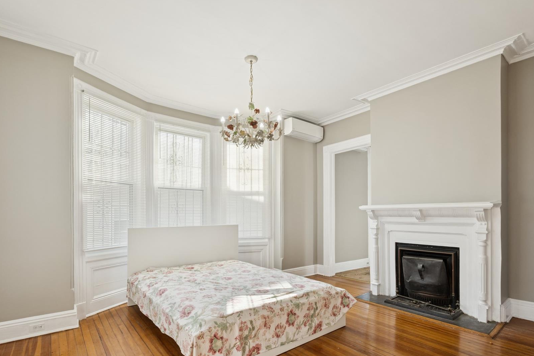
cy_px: 211
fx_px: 267
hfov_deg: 90.0
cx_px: 259
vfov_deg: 66.8
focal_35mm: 18
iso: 500
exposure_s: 1/100
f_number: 8
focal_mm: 14
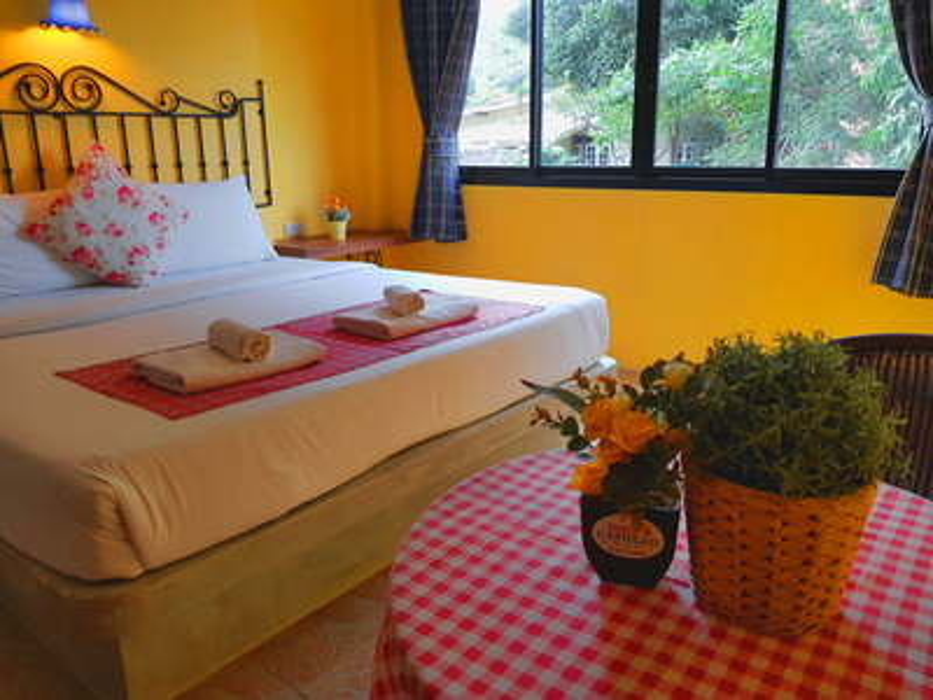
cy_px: 350
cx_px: 466
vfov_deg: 53.1
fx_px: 701
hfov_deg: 67.3
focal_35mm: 26
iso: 100
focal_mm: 4.2
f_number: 1.7
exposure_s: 1/50
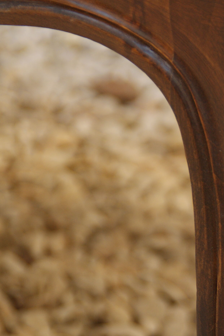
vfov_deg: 7.3
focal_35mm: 282
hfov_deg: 4.9
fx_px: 2632
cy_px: 184
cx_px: 286
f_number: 5.6
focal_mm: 90
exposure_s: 1/160
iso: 250
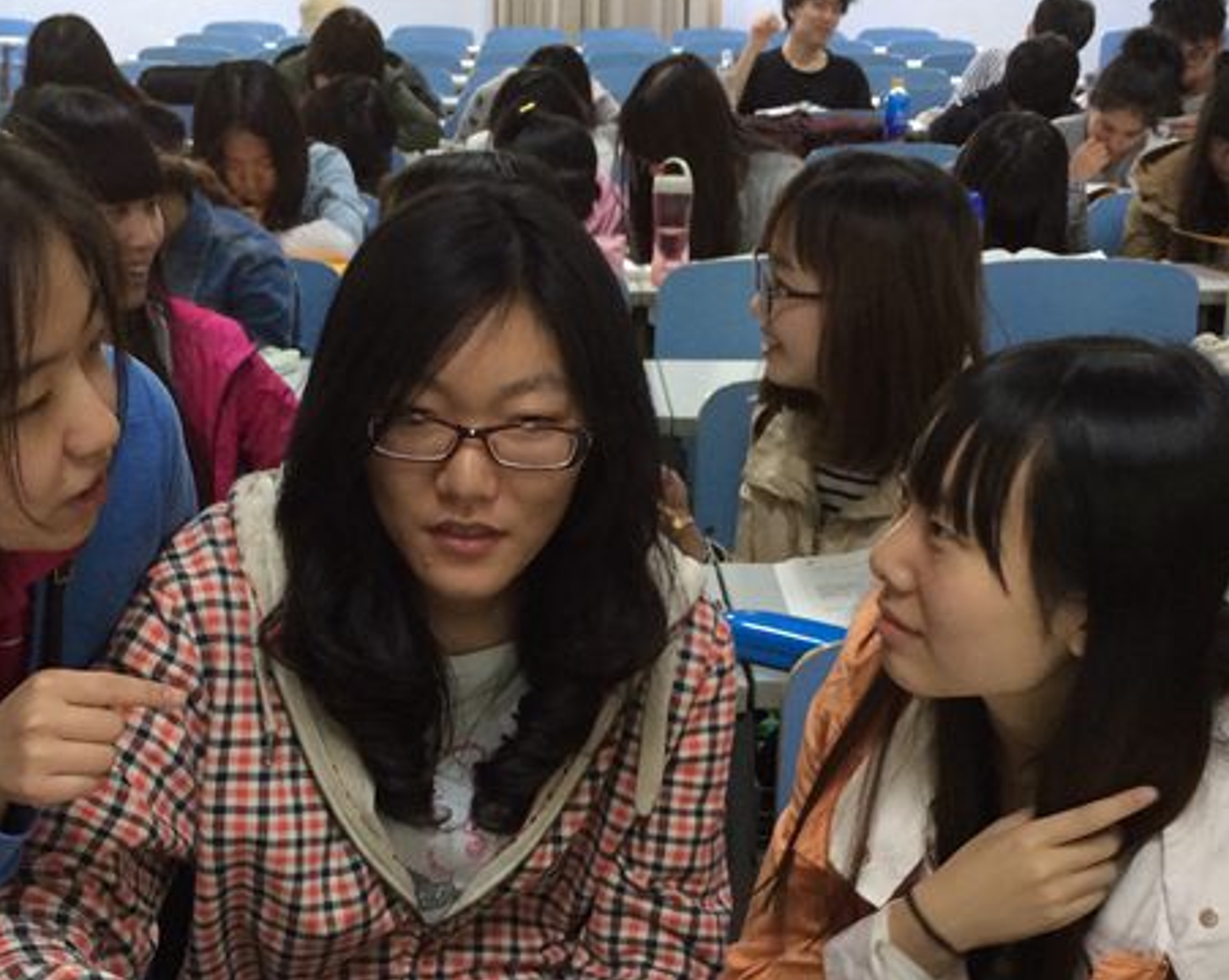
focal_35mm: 52
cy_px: 754
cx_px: 542
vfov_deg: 28.6
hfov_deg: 36.0
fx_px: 1890
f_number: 2.2
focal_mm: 4.12
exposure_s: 1/33
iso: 200
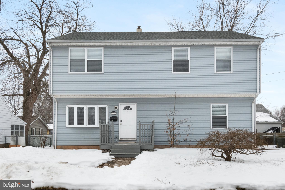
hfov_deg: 64.6
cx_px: 142
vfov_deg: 45.7
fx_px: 226
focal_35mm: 28
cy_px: 95
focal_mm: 19
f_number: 20
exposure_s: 1/3
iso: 1250
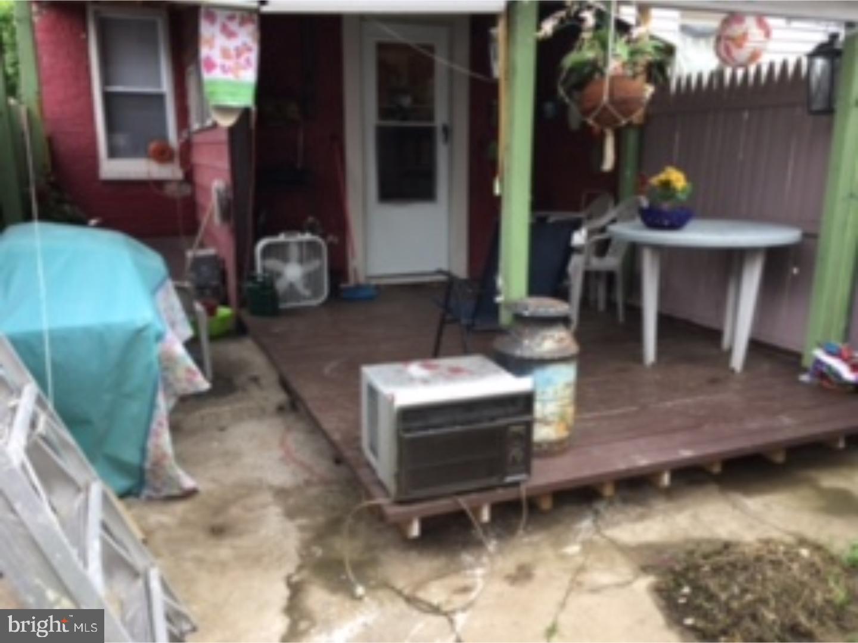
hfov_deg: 61.7
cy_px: 322
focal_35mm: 29
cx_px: 429
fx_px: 719
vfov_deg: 48.2
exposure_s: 1/120
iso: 25
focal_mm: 4.15
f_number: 2.2
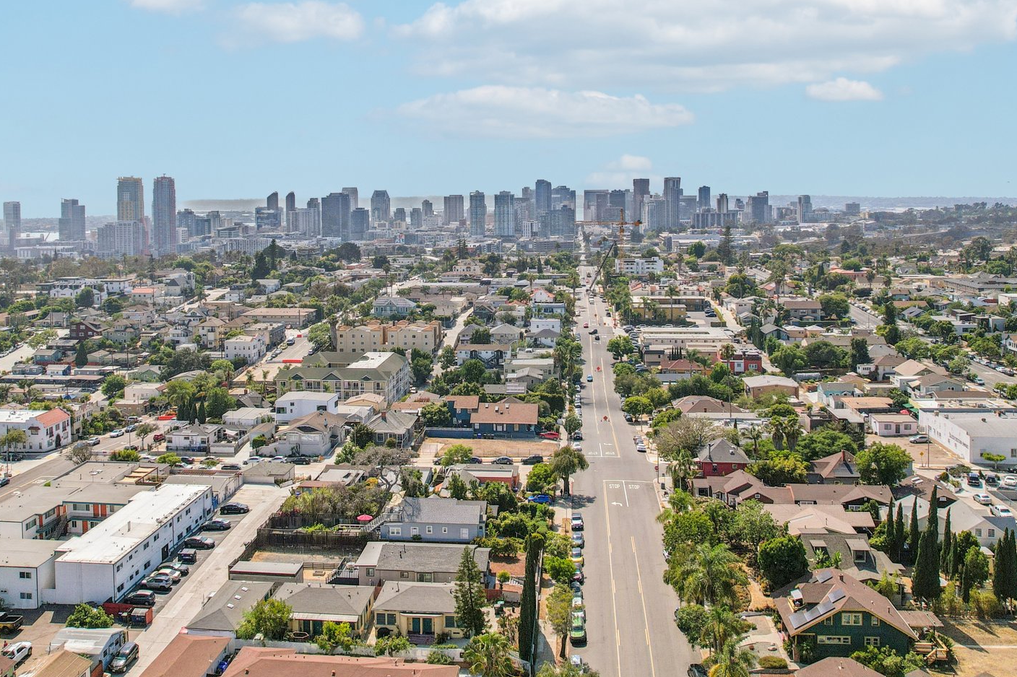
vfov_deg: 40.5
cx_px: 459
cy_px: 214
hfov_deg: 58.6
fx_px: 904
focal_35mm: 32
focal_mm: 8.38
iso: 100
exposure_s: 1/5000
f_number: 2.8
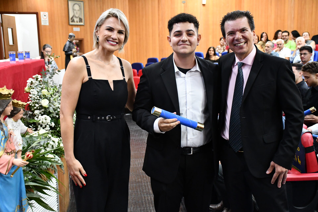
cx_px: 159
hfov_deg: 38.2
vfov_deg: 26.0
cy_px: 106
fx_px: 459
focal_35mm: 52
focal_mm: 35
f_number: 4.2
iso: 5000
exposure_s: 1/60
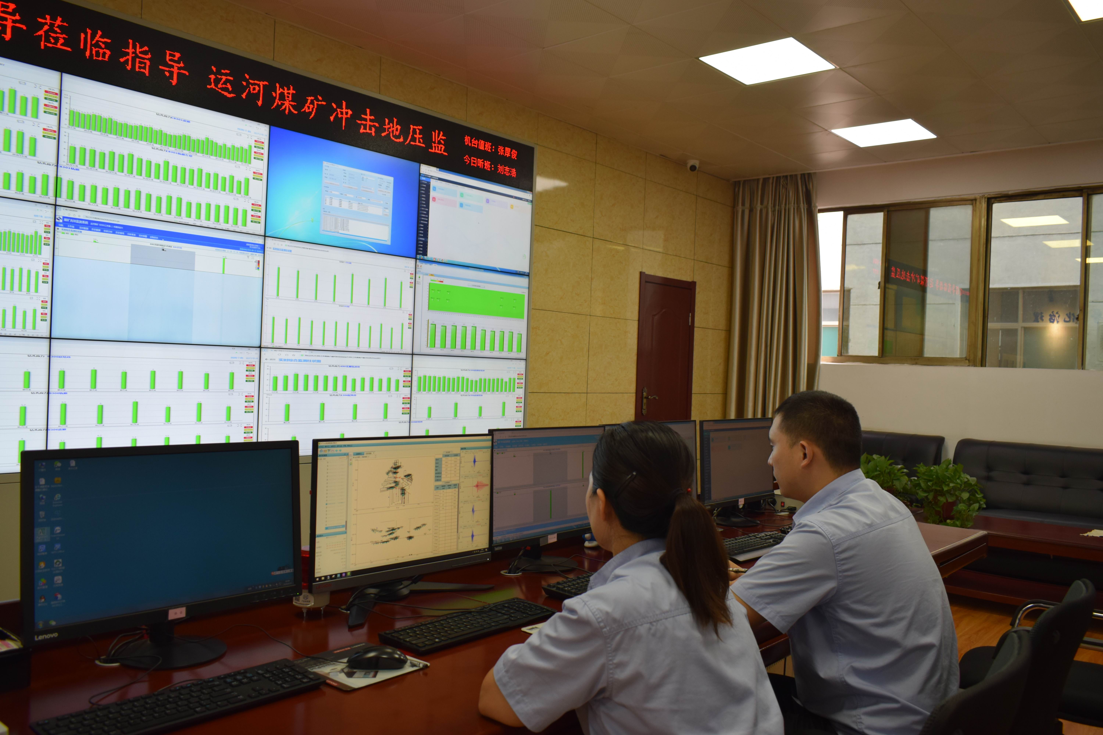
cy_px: 368
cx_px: 552
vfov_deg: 43.6
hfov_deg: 61.9
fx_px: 919
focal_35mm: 30
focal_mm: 20
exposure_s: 1/100
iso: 400
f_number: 5
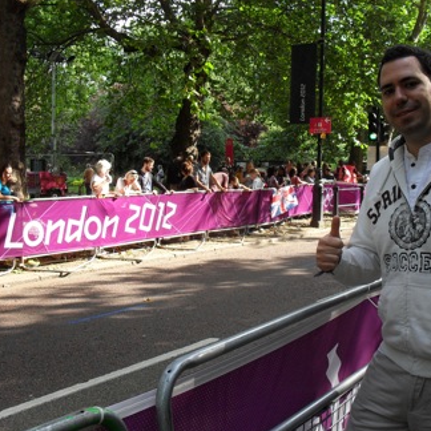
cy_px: 218
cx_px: 265
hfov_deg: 39.8
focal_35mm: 42
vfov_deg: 40.0
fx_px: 592
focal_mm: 6.3
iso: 100
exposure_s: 1/180
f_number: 3.2
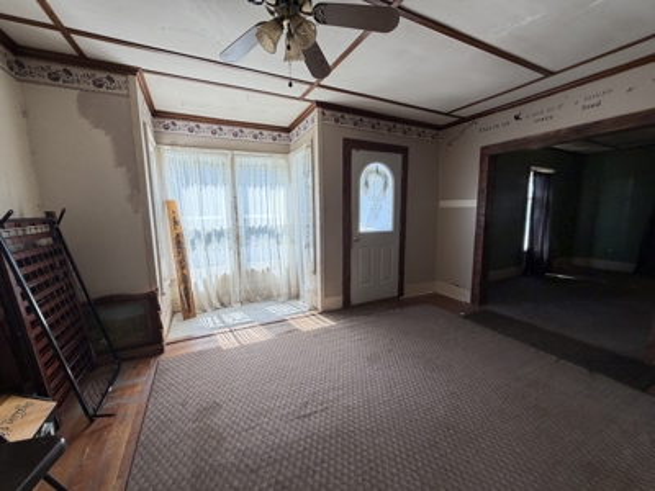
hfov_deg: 102.1
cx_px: 328
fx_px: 265
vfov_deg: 85.7
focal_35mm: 14
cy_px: 246
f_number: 2.2
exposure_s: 1/121
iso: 64
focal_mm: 2.22
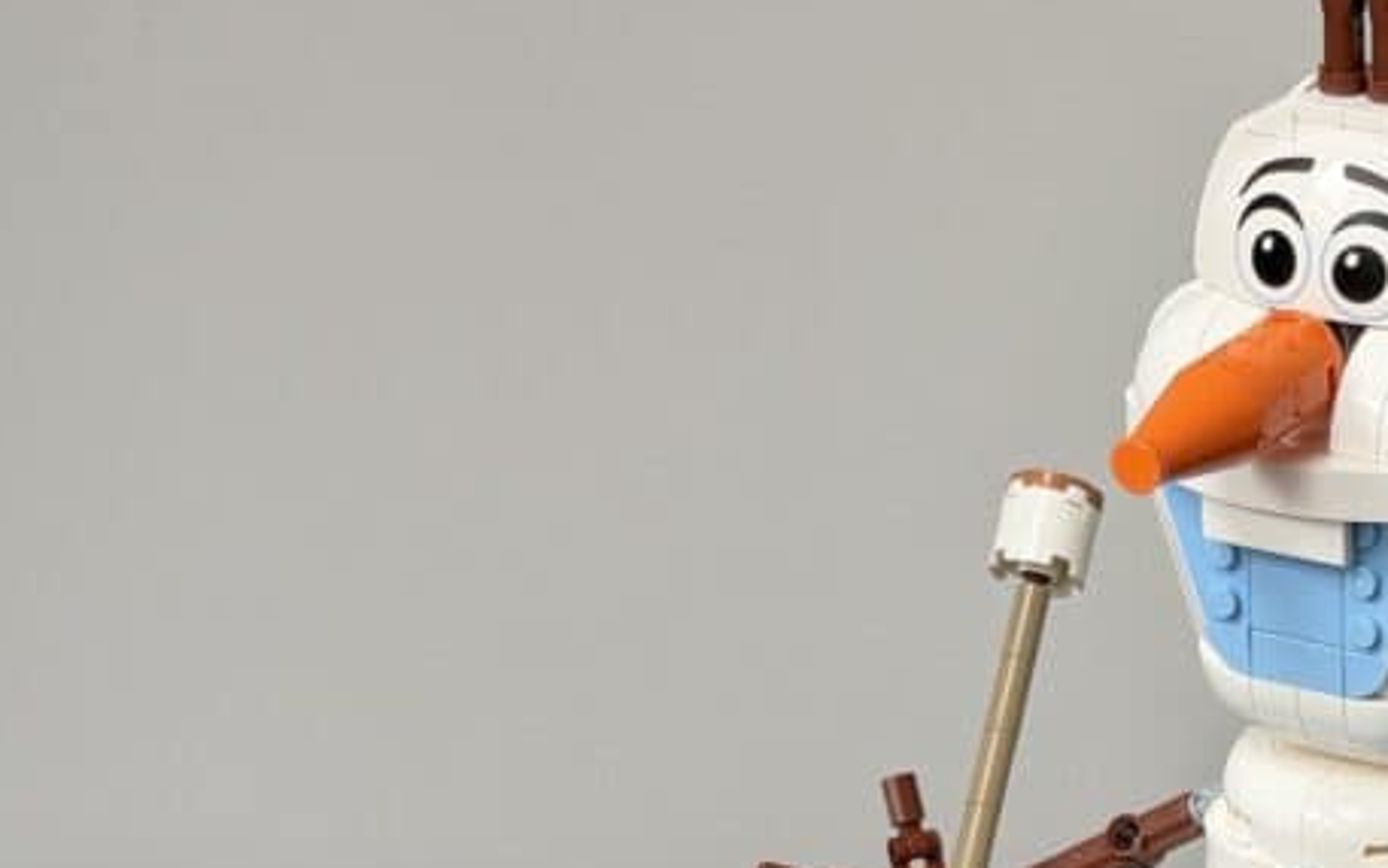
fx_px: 4314
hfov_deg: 17.6
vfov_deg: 11.4
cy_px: 886
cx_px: 1543
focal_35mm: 114
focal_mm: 6.76
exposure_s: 1/59
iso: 200
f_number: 1.78
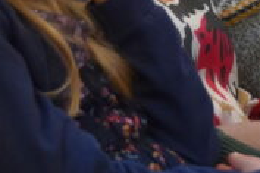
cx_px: 116
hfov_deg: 7.7
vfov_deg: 5.1
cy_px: 72
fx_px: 1943
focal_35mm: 269
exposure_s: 1/30
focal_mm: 32
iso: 1000
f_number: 4
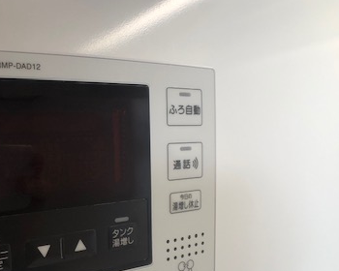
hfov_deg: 36.3
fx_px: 502
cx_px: 78
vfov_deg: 29.8
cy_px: 197
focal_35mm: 50
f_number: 1.8
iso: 25
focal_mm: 3.99
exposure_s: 1/50
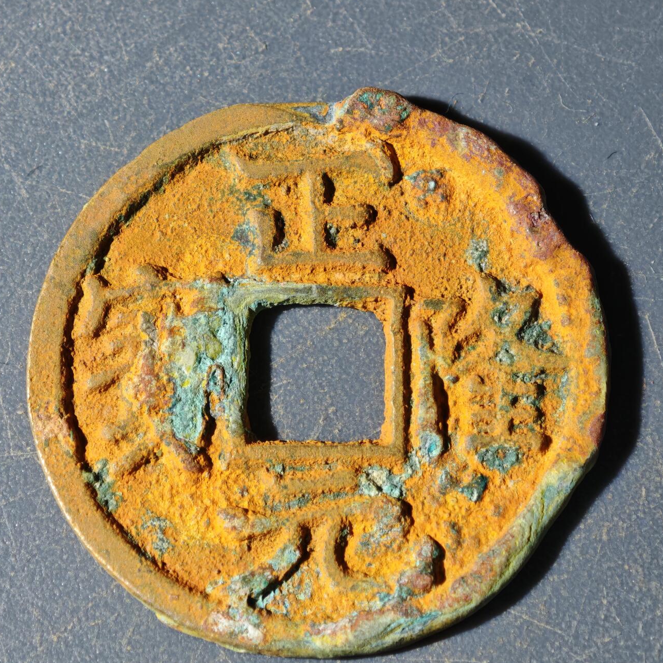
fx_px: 2947
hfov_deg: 12.8
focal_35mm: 136
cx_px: 317
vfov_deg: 12.8
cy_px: 350
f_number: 2
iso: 200
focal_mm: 9
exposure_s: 1/100
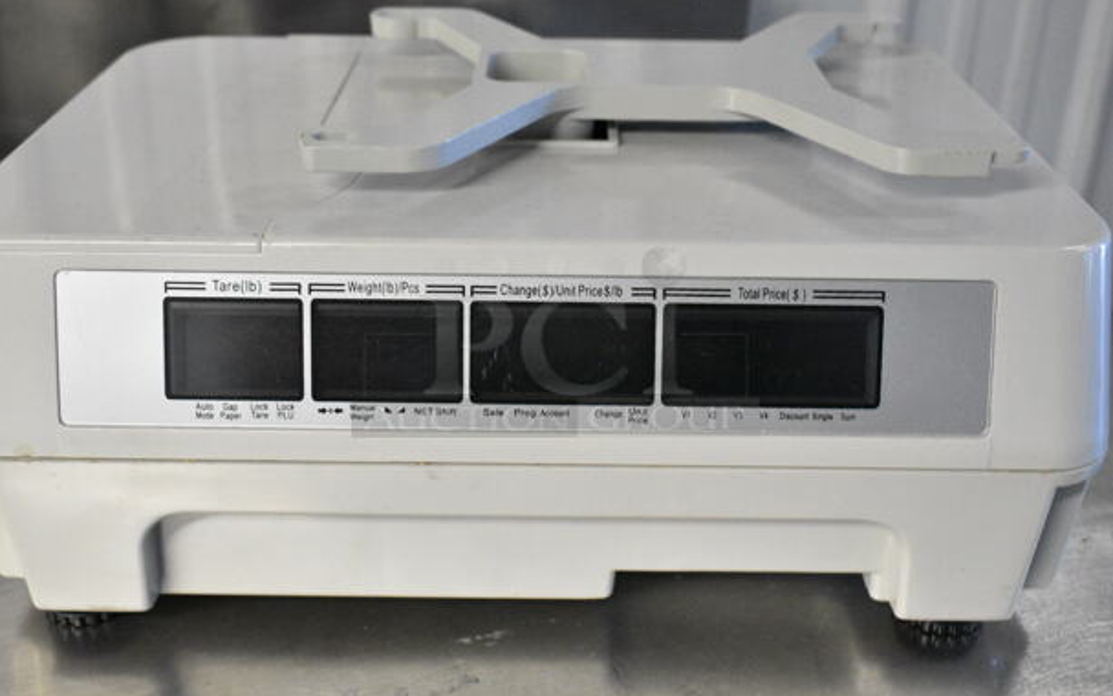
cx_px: 556
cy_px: 341
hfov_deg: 46.2
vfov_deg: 29.9
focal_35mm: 43
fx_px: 1304
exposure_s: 1/200
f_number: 7.1
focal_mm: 28
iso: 6400
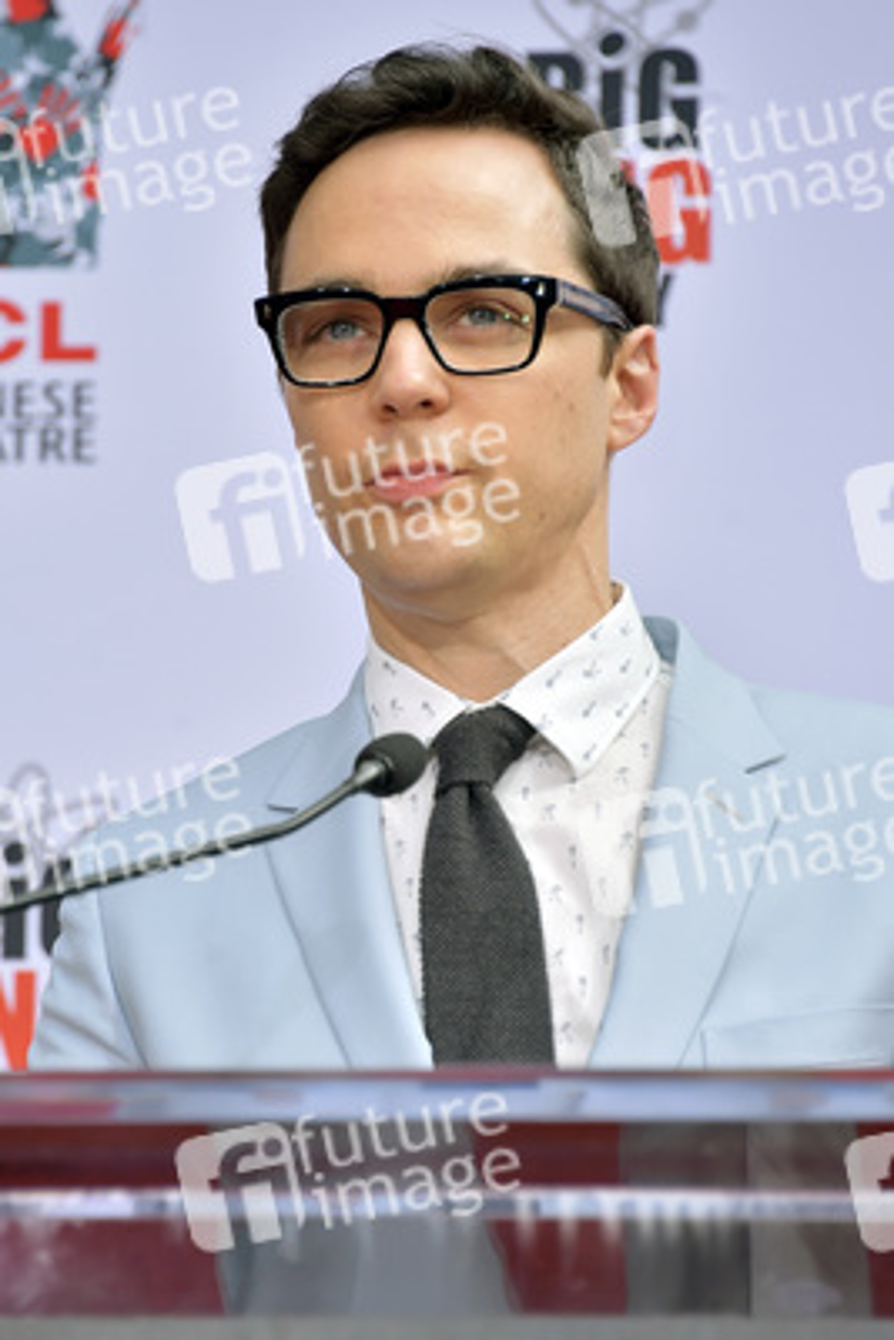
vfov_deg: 6.9
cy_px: 670
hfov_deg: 4.6
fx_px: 11164
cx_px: 447
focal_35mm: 300
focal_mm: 300
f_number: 5.6
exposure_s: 1/250
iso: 160
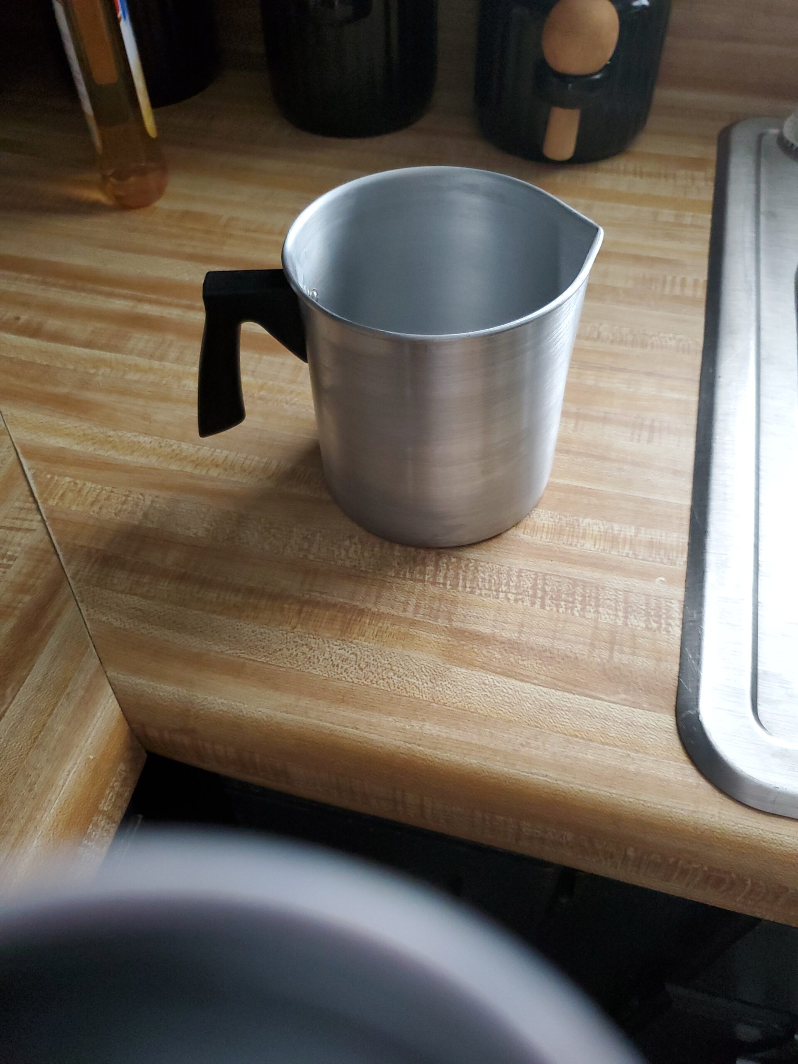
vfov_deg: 67.3
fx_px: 799
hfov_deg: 53.1
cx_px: 399
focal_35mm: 26
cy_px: 532
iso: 297
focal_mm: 4.3
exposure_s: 1/40
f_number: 1.5
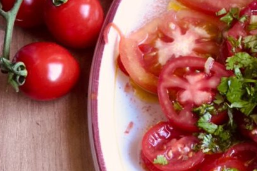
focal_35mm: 117
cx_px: 306
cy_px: 111
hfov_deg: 16.8
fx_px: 835
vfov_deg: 11.7
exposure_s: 1/50
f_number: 8
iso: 2500
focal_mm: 17.53
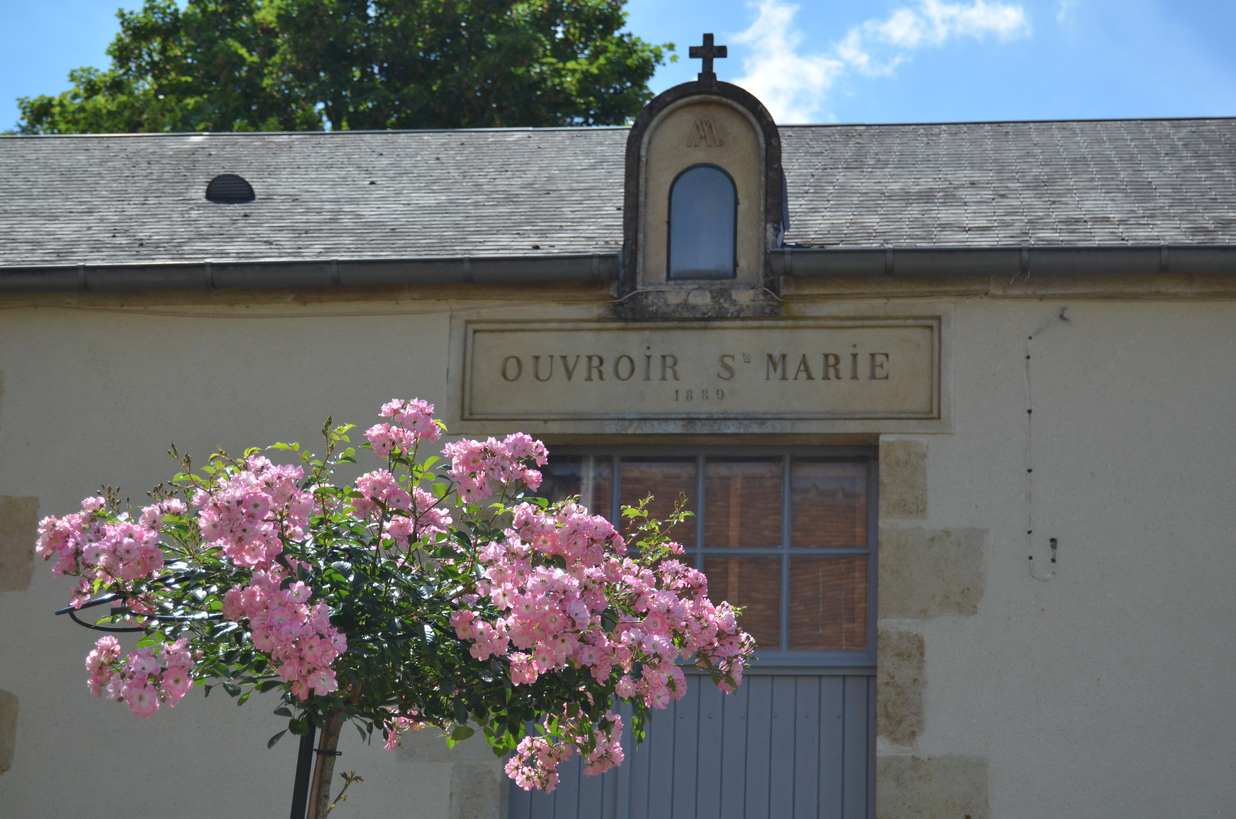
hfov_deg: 27.0
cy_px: 410
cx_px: 618
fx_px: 2570
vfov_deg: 18.1
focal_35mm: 75
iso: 500
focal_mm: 50
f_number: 6.3
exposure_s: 1/2500
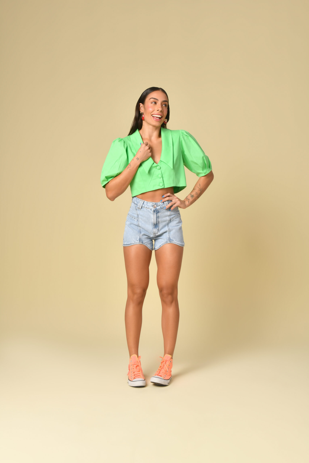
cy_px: 232
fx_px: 489
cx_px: 154
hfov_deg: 35.1
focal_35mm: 38
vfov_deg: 50.7
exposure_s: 1/200
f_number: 9
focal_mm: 38
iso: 320
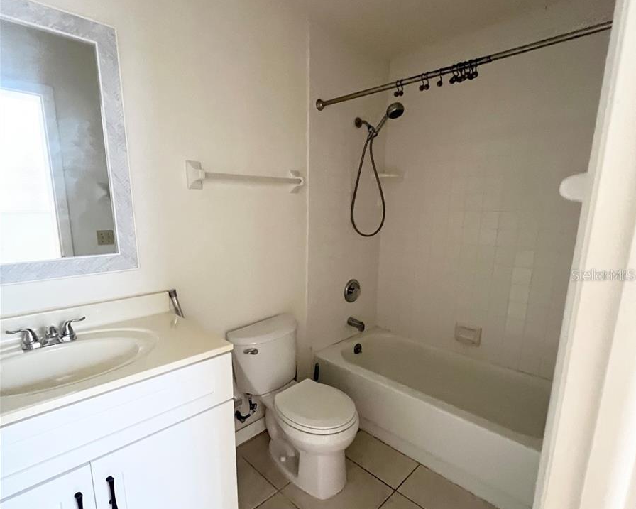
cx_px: 319
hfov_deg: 89.6
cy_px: 275
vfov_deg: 76.8
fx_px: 320
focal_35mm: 17
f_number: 1.8
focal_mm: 1.57
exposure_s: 1/60
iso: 800
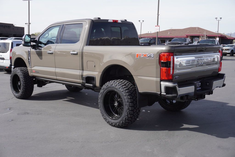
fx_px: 284
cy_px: 78
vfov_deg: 30.9
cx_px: 118
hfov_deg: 44.9
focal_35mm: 44
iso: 100
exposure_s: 1/200
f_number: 8
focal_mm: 29
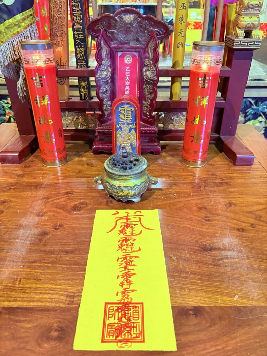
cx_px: 134
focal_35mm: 26
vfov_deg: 67.3
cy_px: 178
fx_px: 267
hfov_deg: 53.1
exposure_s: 1/50
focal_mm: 5.96
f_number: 1.6
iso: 500
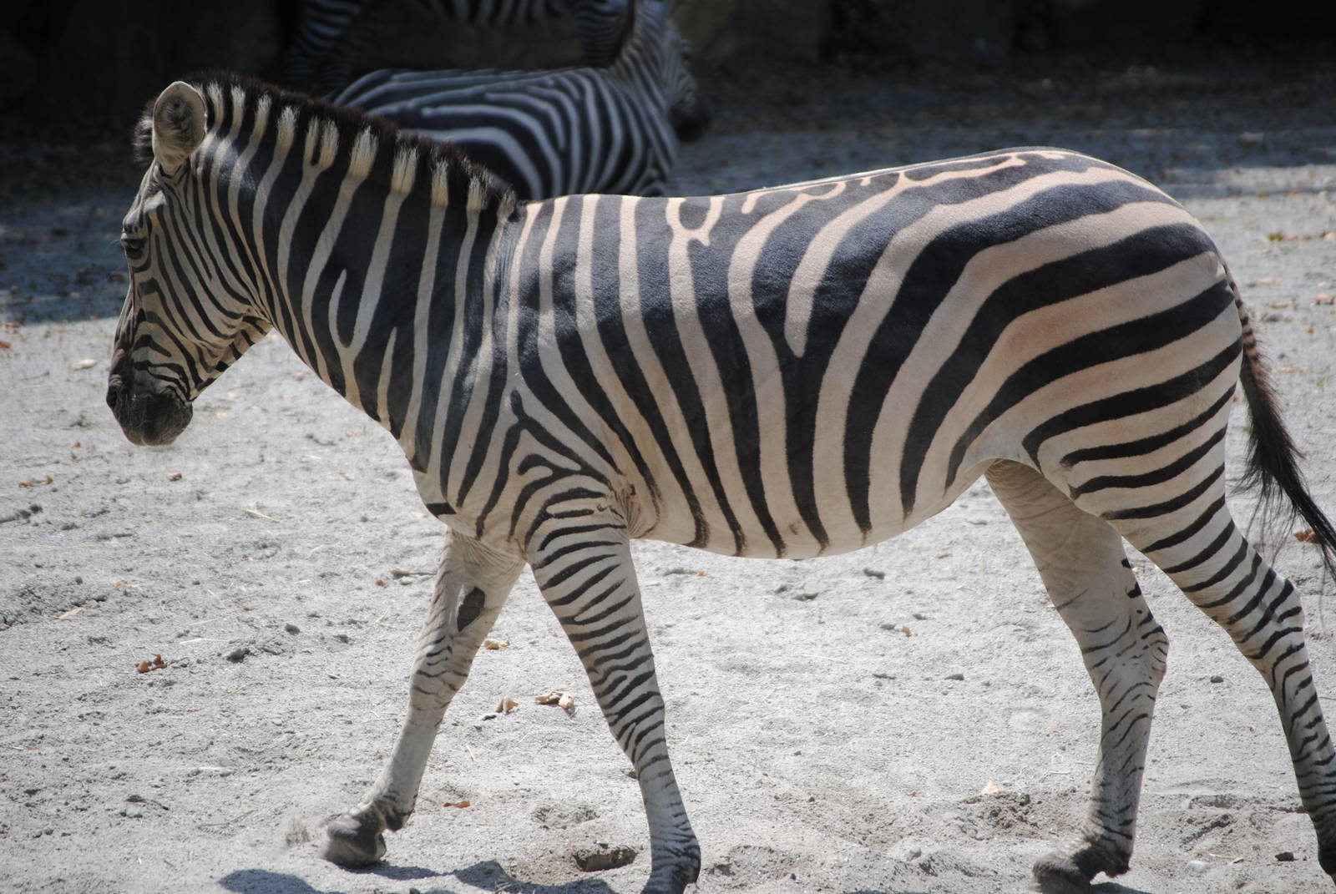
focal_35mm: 202
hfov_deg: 10.1
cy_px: 447
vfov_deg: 6.8
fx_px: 7524
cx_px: 668
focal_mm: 135
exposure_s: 1/800
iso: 200
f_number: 5
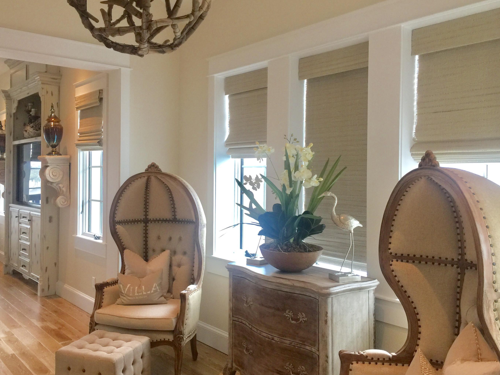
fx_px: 462
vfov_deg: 44.1
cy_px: 178
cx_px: 227
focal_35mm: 32
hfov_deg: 56.7
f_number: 2.2
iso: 32
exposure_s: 1/40
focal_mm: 4.15
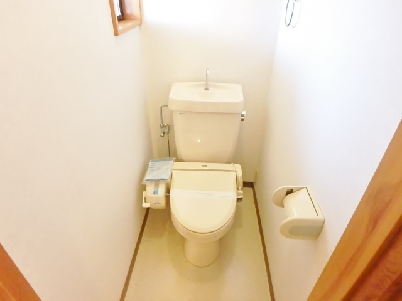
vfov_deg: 63.4
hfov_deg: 79.0
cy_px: 150
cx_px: 201
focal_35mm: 21
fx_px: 244
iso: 800
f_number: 3.5
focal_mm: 3.7
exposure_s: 1/20
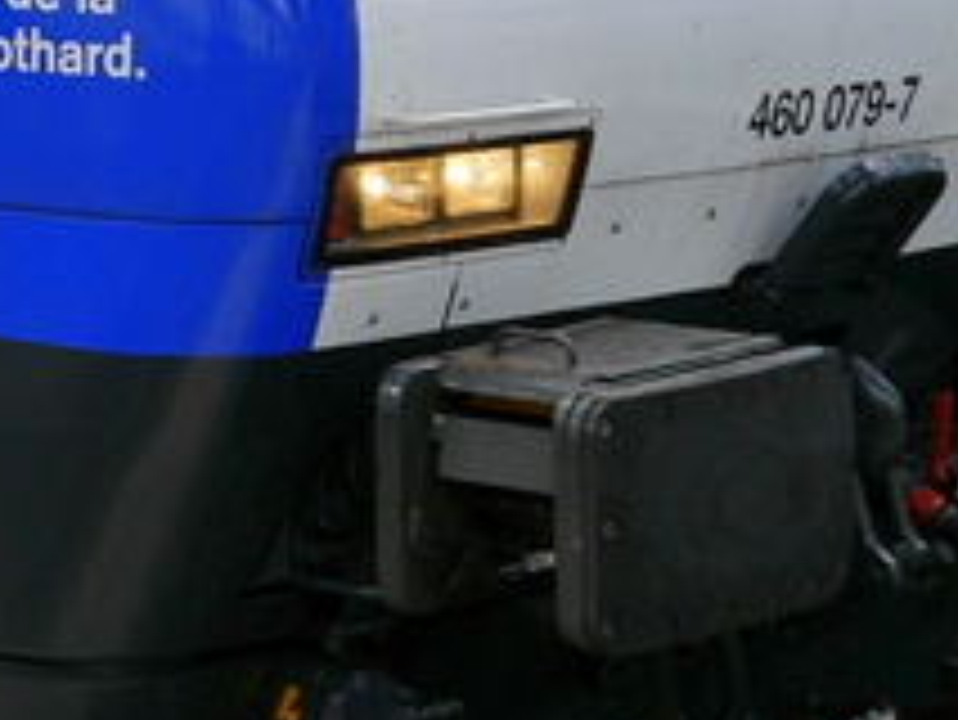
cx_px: -652
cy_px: -220
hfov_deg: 11.1
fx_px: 4680
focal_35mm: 169
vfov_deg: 8.7
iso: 160
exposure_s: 1/160
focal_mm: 15
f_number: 4.5
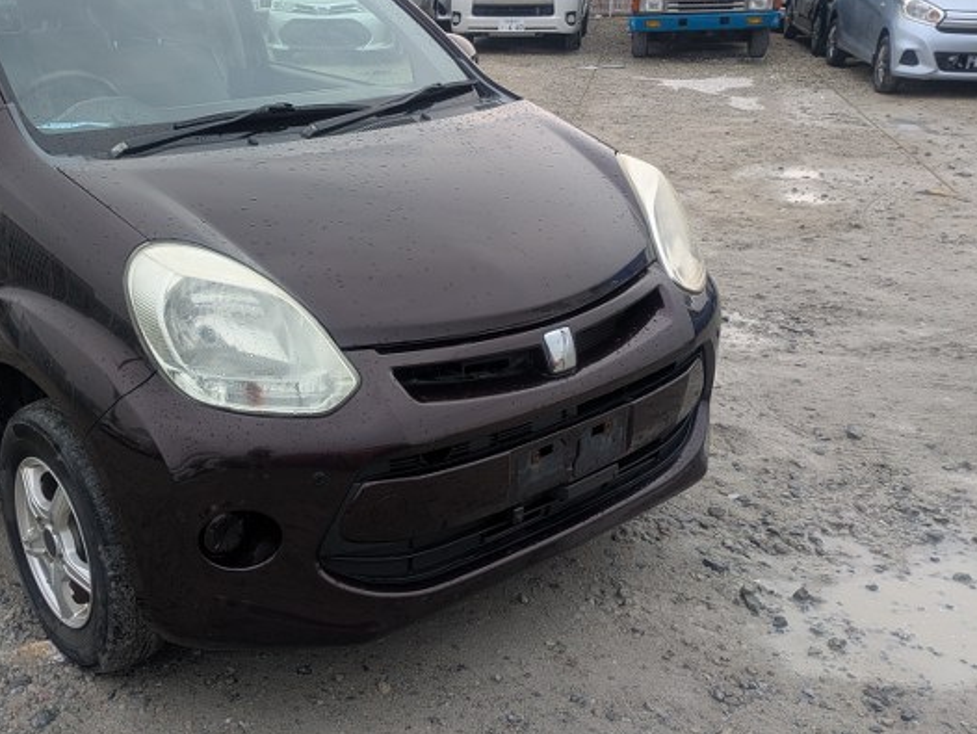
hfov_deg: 48.0
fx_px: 1073
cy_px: 329
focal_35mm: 38
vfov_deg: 37.7
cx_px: 315
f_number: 1.89
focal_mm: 5.43
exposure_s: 1/461
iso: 53
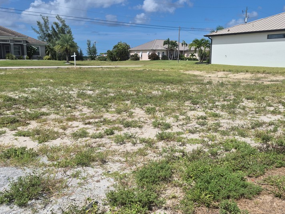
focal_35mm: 33
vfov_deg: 42.9
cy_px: 106
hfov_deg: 54.9
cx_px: 173
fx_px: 272
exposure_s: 1/3672
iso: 25
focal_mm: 5.4
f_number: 1.8
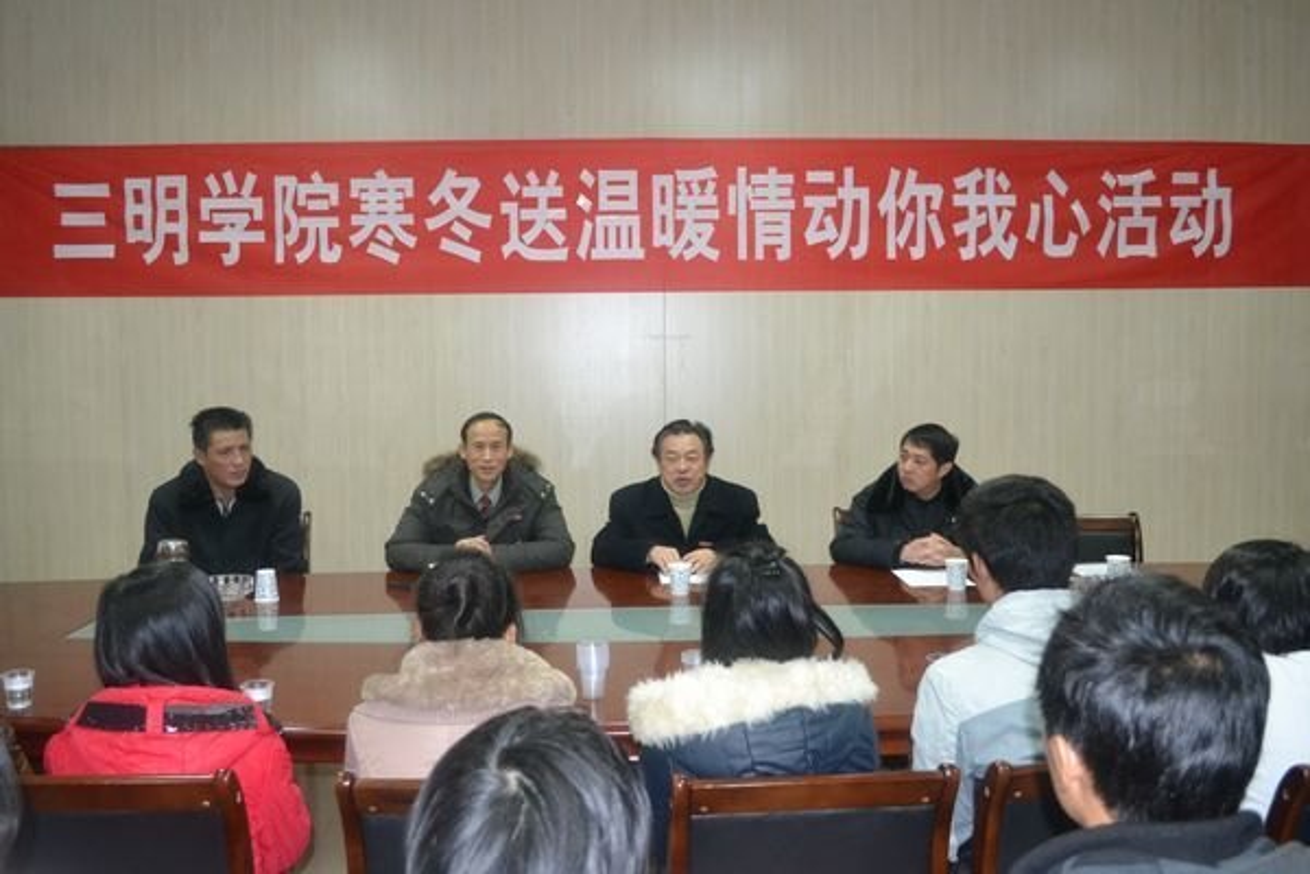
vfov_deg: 40.0
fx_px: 1201
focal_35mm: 33
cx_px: 655
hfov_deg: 57.2
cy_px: 437
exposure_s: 1/60
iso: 1800
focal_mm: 22
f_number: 3.8
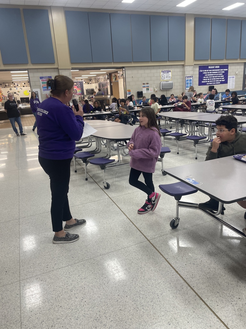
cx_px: 123
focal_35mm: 26
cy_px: 164
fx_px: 246
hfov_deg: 53.1
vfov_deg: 67.3
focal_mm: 4.2
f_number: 1.6
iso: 64
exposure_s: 1/60
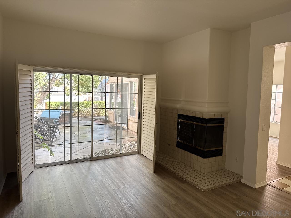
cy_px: 109
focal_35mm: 24
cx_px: 146
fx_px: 202
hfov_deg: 71.6
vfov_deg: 56.8
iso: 64
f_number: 1.78
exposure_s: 1/121
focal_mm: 6.76
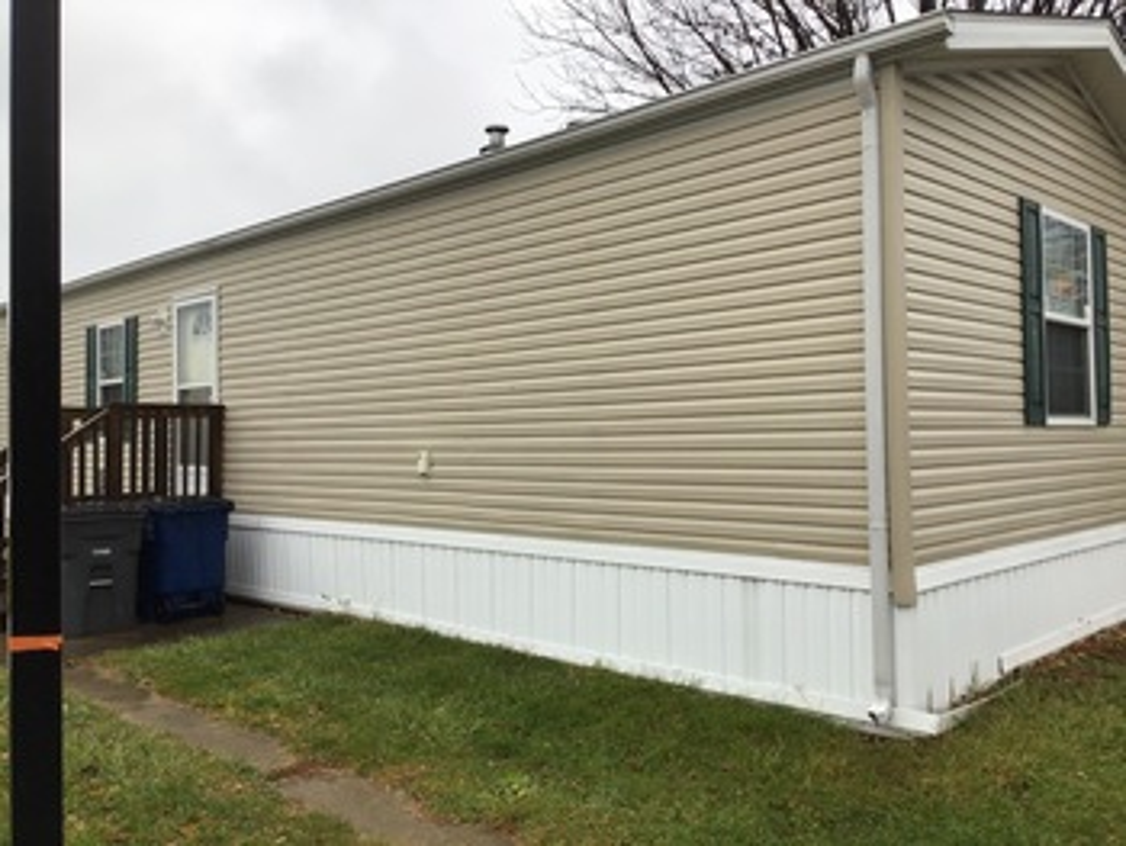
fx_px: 1009
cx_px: 563
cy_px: 423
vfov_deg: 45.5
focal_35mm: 31
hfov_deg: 58.3
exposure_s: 1/170
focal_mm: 3.3
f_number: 2.4
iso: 25
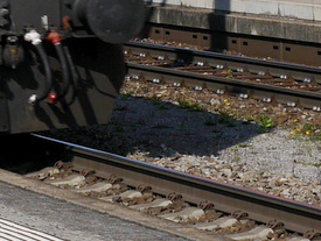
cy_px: -132
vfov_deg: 6.0
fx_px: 2266
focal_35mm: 244
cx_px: -240
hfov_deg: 7.9
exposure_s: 1/400
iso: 160
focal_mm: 28
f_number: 10
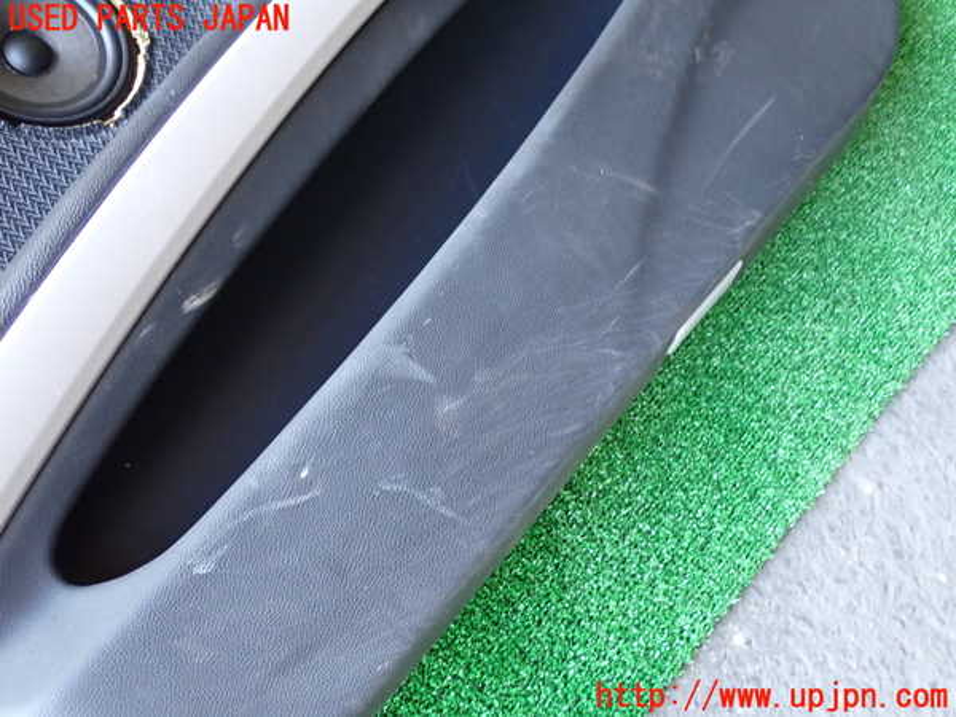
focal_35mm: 41
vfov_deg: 35.1
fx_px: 1132
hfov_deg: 45.8
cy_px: 358
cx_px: 478
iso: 400
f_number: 2.8
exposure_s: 1/40
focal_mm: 7.31
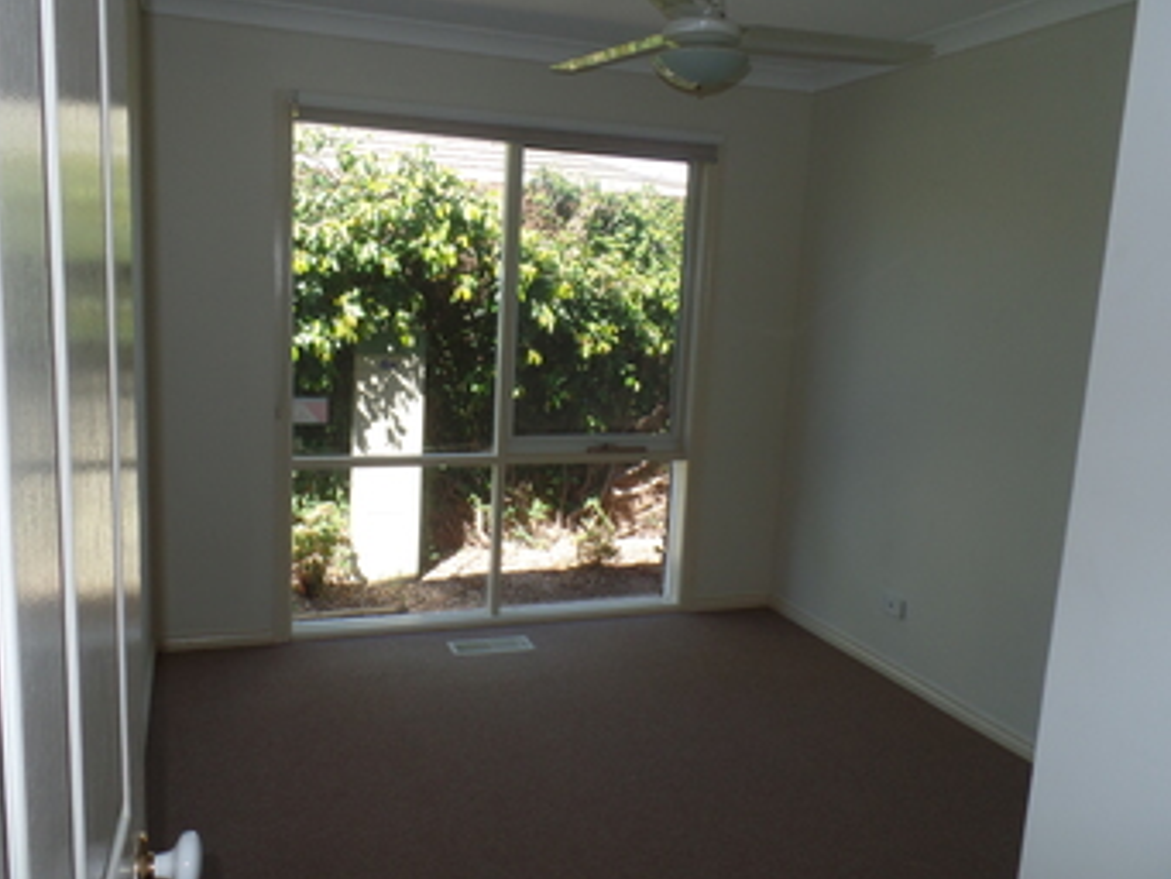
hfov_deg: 65.1
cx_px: 512
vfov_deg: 51.4
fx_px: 914
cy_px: 426
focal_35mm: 27
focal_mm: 4.1
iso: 80
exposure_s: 1/125
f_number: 3.5
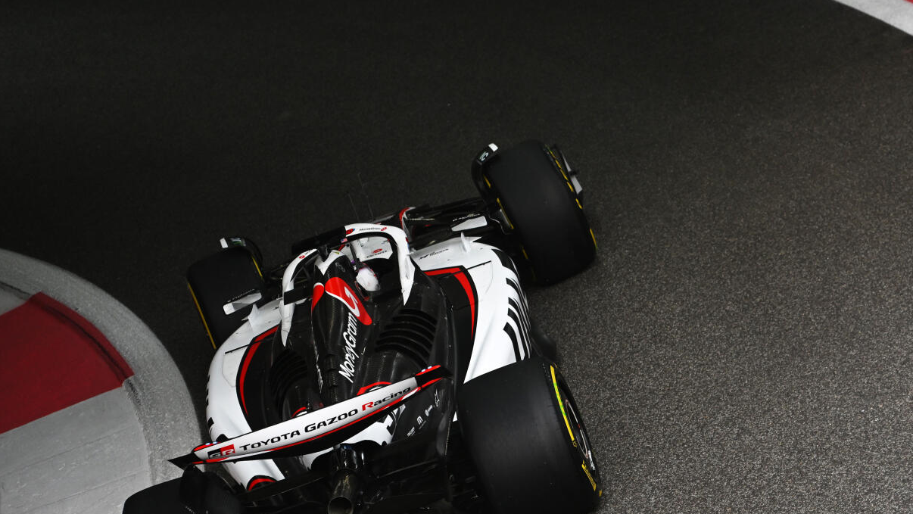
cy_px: 370
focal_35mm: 191
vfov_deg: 6.4
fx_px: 4625
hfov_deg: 11.2
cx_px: 713
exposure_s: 1/4000
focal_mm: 110
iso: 400
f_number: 4
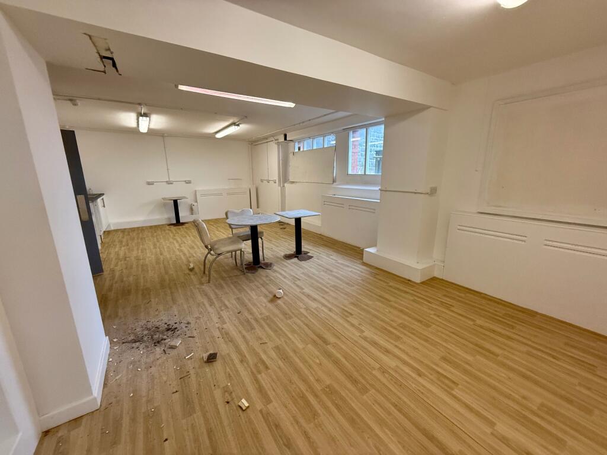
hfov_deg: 102.1
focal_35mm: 14
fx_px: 245
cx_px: 304
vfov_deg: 85.7
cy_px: 228
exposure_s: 1/99
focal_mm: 2.22
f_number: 2.2
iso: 250
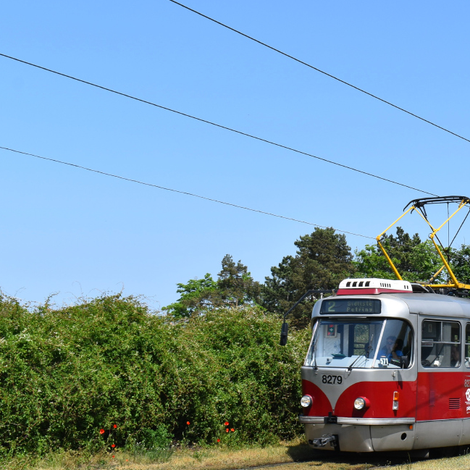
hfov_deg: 26.0
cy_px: 260
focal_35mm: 64
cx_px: 432
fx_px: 981
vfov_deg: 26.9
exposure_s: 1/400
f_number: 10
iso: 200
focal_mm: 25
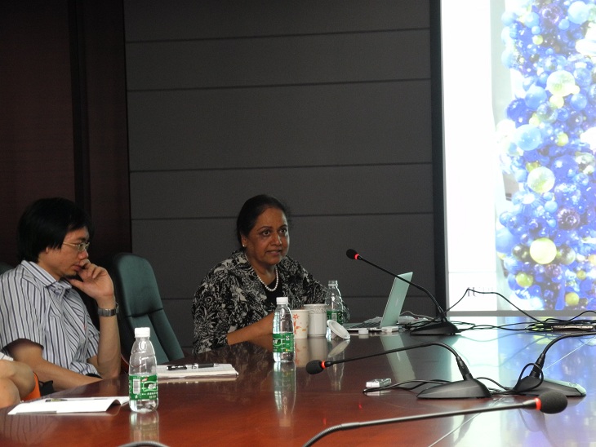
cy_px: 224
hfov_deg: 16.5
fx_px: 2050
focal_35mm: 119
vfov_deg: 12.5
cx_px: 298
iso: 400
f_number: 4.5
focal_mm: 25.4
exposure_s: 1/13
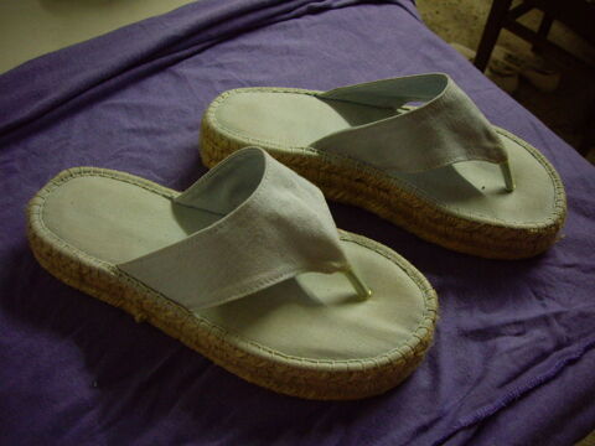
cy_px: 223
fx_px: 653
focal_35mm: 38
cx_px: 298
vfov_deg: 37.7
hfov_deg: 49.0
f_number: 2.7
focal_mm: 6.2
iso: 200
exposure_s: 1/15
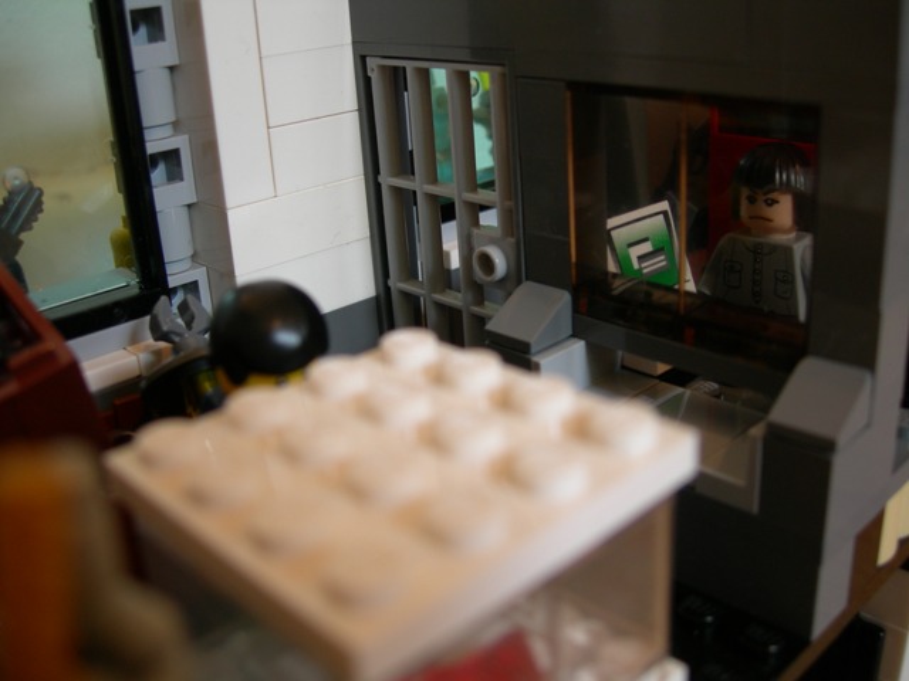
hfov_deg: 49.0
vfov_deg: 37.7
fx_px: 998
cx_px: 454
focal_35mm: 38
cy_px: 340
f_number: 2.8
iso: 50
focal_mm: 7.8
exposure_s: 1/7.3
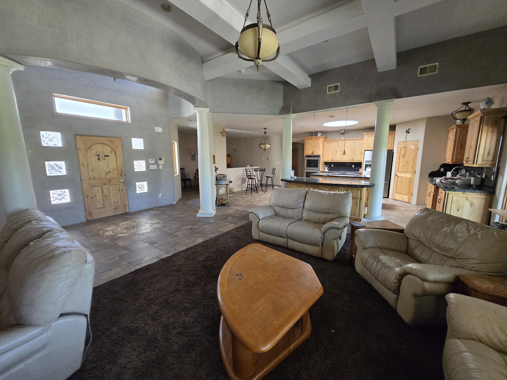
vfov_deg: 89.9
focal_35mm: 13
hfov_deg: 106.2
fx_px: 190
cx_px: 254
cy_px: 190
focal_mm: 1.7
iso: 320
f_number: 2.2
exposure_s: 1/60
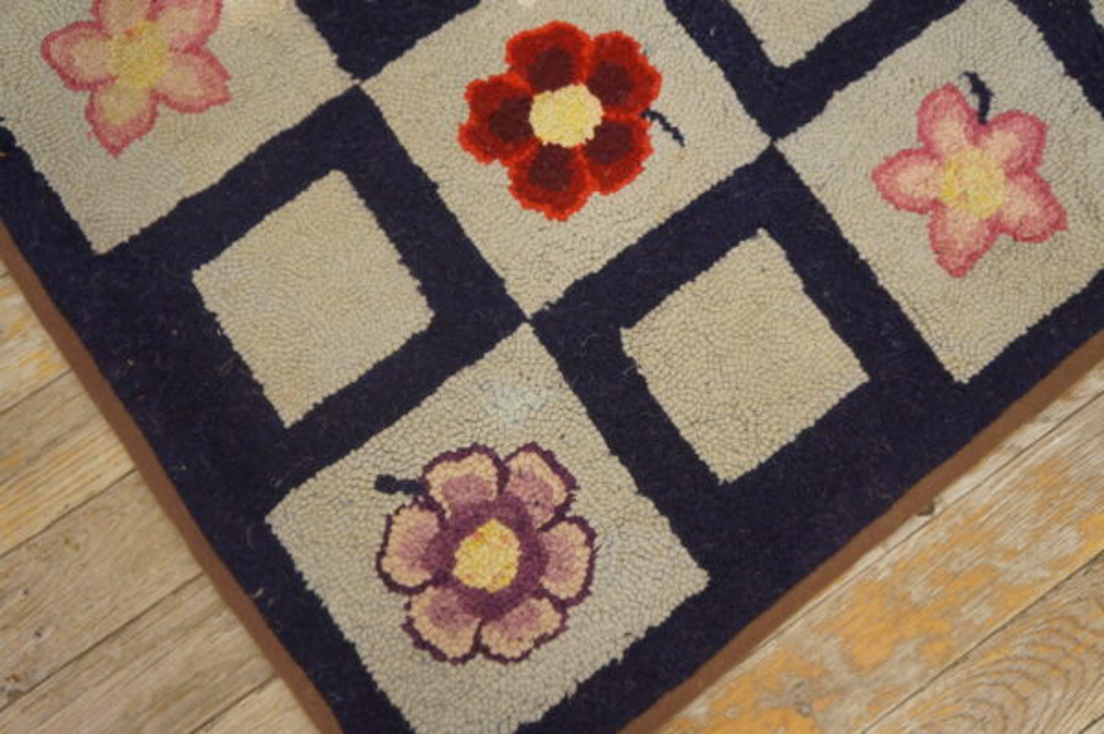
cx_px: 552
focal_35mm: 33
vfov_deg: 39.9
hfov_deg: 57.3
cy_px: 367
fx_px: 1011
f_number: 4
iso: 1600
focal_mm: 22
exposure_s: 1/60
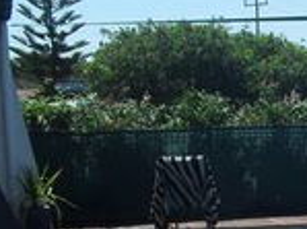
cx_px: 484
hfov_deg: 15.8
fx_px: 1000
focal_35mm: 113
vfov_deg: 12.6
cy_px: 308
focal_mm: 6.3
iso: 100
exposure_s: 1/250
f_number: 8.4
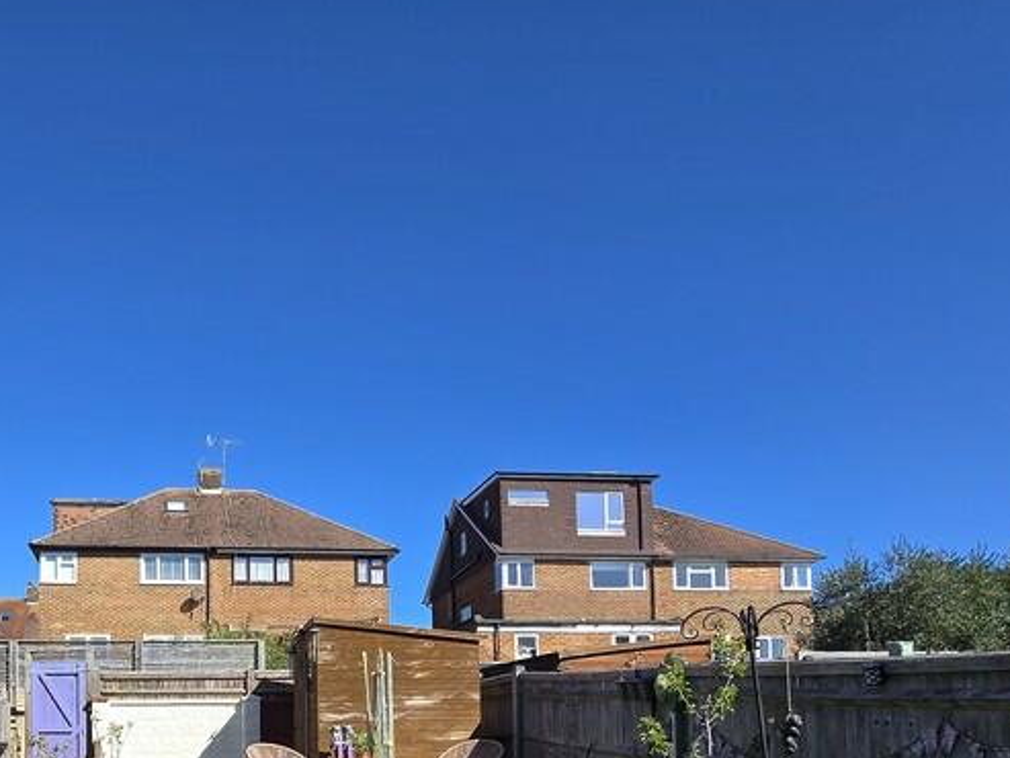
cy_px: 727
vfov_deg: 44.9
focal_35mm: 27
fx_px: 788
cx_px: 254
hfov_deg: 61.7
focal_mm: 2.2
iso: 50
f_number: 2.2
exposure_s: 1/2099
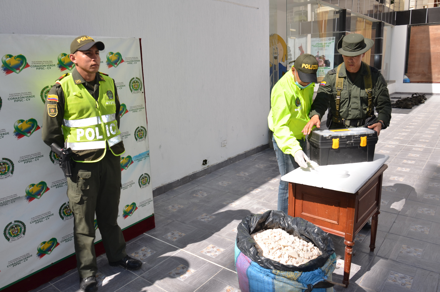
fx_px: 329
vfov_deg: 47.7
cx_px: 220
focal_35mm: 27
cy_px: 146
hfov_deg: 67.5
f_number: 8
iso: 100
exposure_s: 1/250
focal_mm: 18
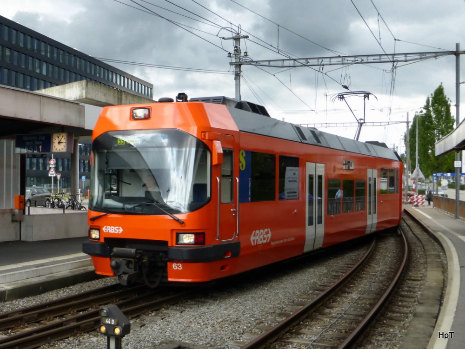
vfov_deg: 45.5
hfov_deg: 58.3
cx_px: 232
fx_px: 417
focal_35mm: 31
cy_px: 174
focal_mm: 5.4
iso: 160
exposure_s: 1/250
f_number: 4
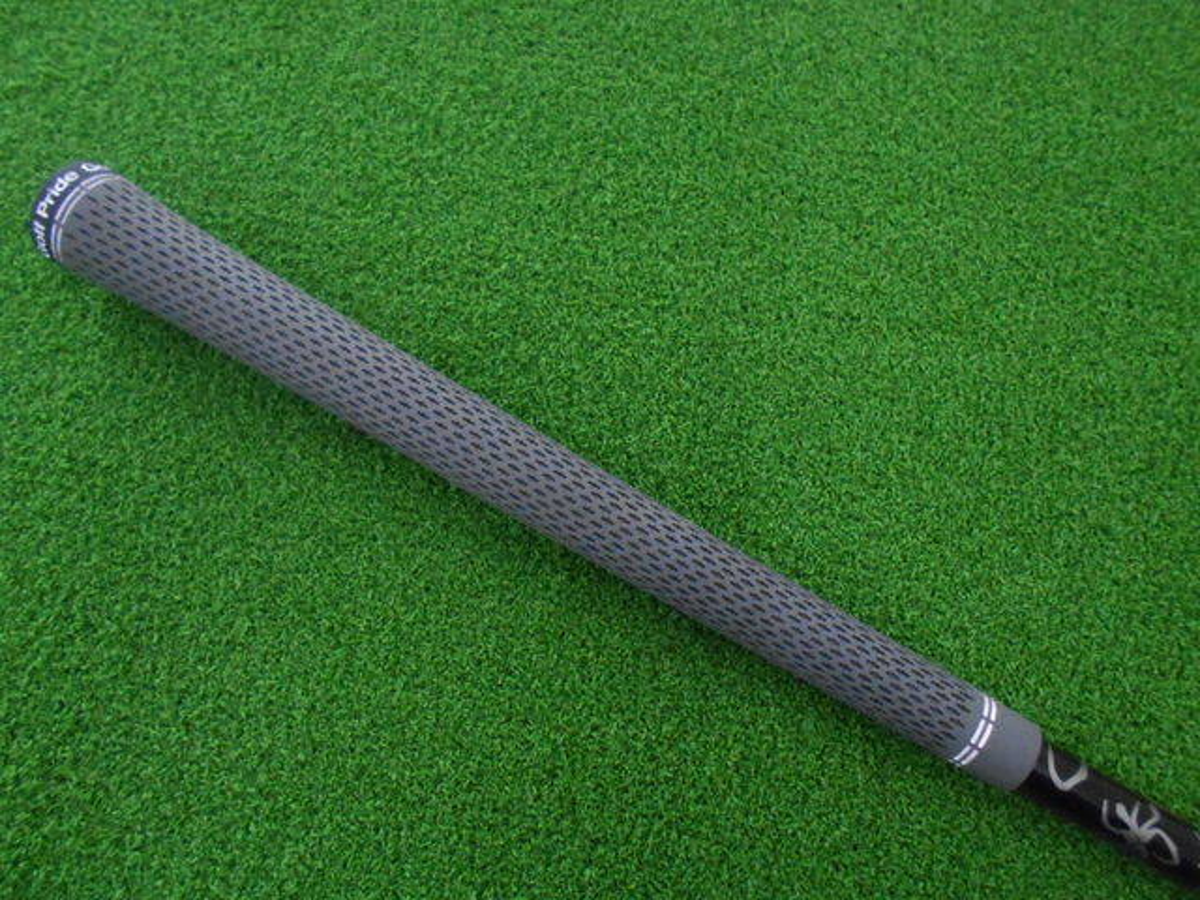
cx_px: 600
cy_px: 450
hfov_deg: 67.3
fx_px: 901
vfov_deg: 53.1
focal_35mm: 26
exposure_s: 1/160
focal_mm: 4.6
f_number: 3.2
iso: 800
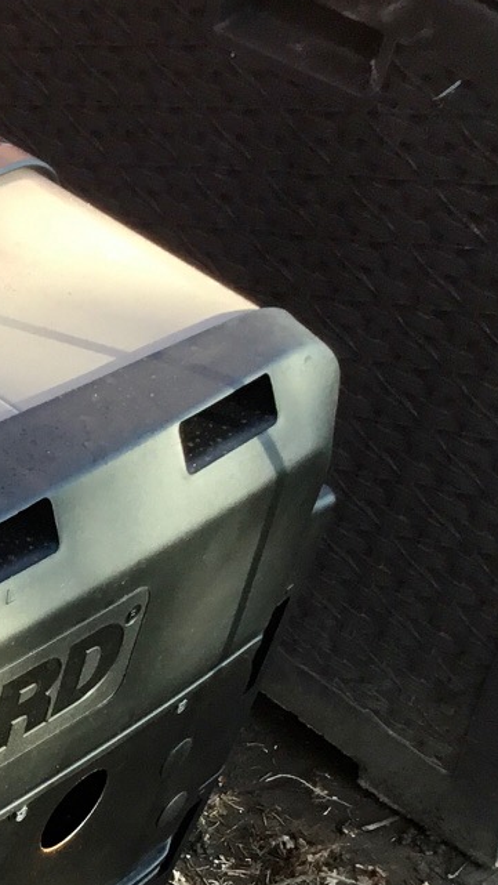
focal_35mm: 86
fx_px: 2017
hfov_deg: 12.4
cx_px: -502
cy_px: 757
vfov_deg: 24.2
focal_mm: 3.3
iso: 40
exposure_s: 1/120
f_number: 2.4
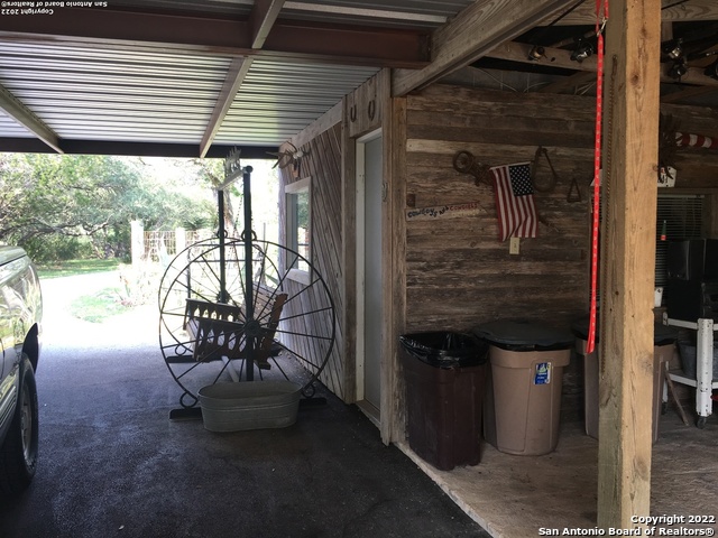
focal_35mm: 29
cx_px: 359
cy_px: 269
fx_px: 602
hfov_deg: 61.7
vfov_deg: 48.2
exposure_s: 1/60
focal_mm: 4.15
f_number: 2.2
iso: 25
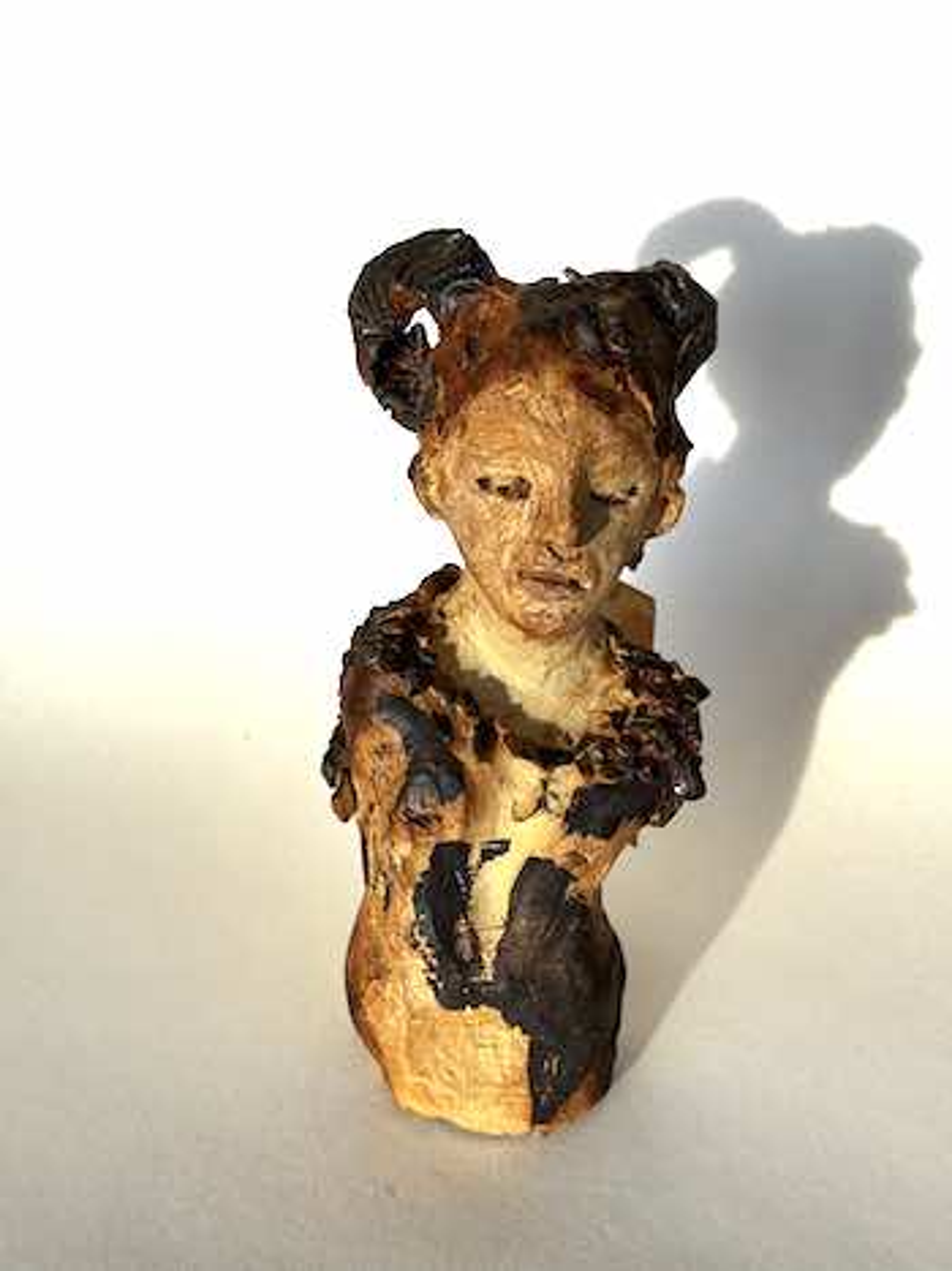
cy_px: 636
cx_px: 476
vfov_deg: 39.7
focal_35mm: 48
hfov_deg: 30.3
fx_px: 1761
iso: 64
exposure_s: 1/876
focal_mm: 6.76
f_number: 1.78
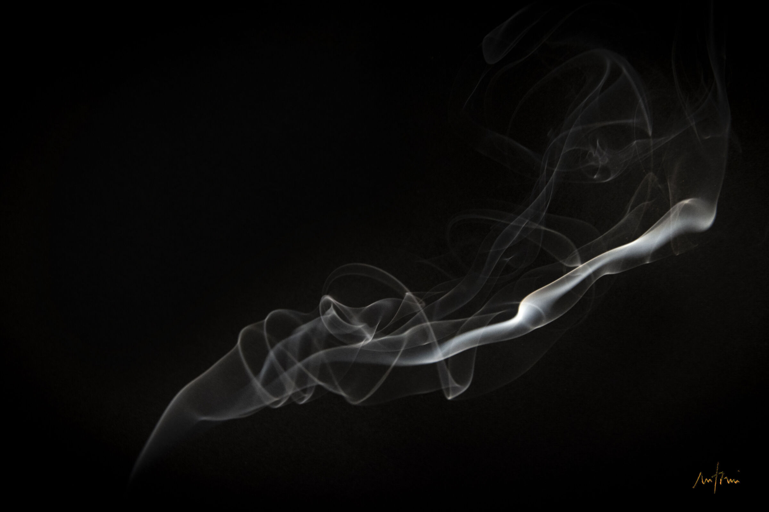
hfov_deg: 23.4
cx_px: 384
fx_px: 1858
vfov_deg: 15.7
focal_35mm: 87
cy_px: 256
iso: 800
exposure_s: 1/200
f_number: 8
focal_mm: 58
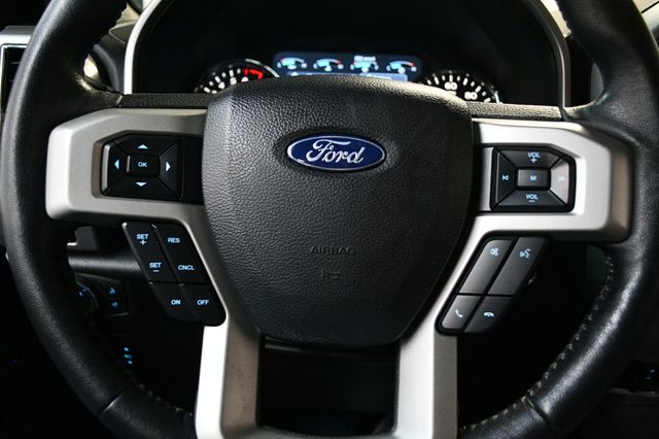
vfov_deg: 39.9
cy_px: 220
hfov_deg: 57.2
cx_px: 330
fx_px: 604
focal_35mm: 33
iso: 3600
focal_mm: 22
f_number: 3.8
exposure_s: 1/60
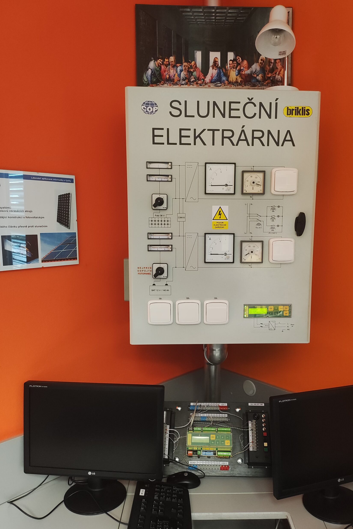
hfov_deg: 47.8
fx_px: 397
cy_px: 271
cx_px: 202
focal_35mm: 27
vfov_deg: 67.4
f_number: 1.79
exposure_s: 1/33
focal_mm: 4.71
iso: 716
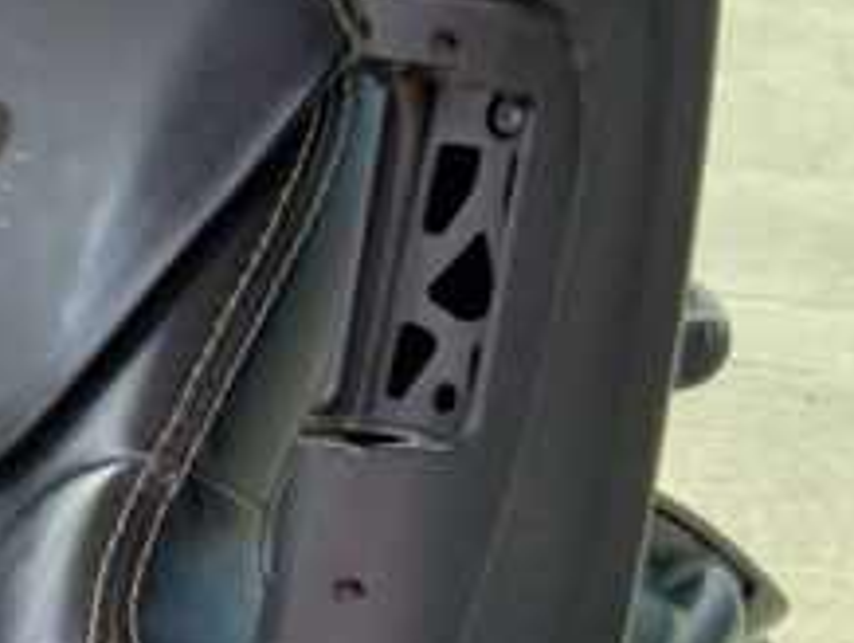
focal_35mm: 136
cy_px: 855
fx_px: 3359
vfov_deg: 10.7
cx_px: -642
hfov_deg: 13.2
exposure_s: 1/122
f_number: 1.8
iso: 25
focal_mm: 3
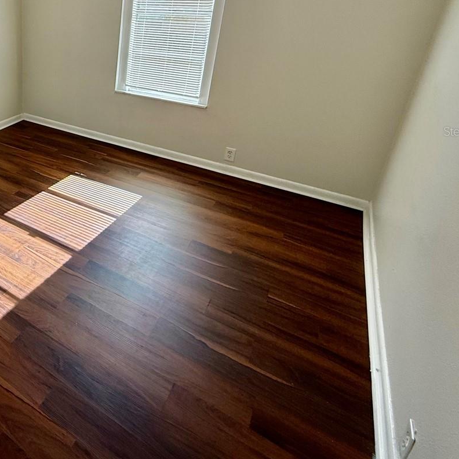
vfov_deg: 60.4
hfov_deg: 53.8
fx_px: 375
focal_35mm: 25
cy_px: 131
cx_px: 35
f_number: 2.2
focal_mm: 2.22
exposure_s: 1/178
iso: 64
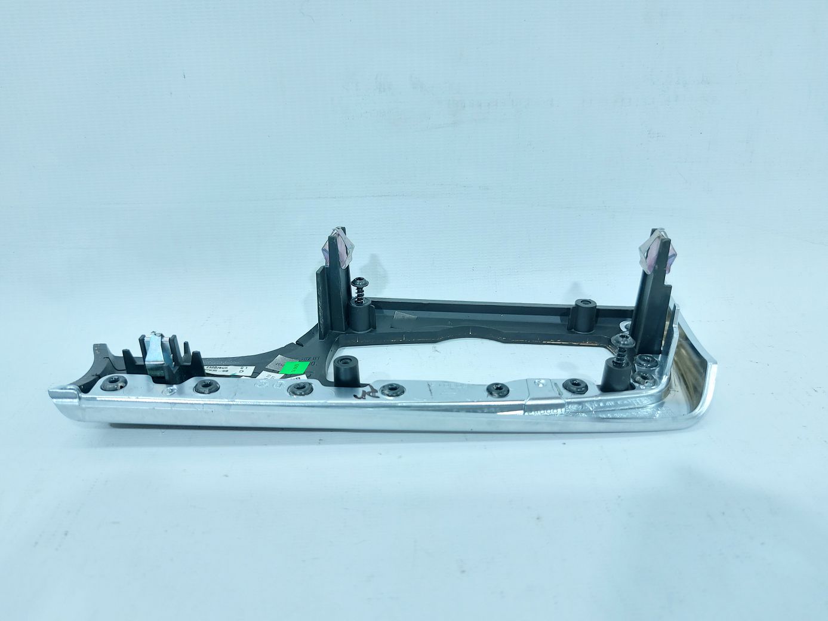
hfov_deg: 71.6
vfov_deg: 56.8
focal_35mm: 24
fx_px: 574
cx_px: 414
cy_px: 310
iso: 125
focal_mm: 5.23
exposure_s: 1/50
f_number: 1.8
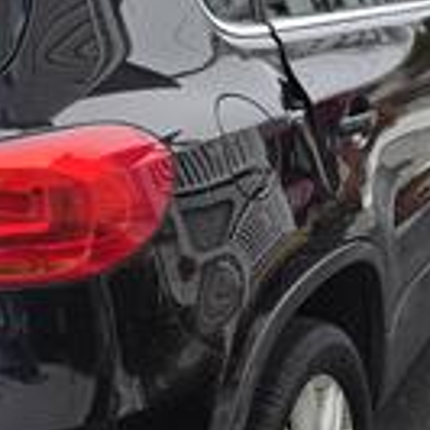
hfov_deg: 22.2
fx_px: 1082
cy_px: 116
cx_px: 87
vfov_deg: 22.3
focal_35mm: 77
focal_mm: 6.3
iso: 25
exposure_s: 1/180
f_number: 1.7
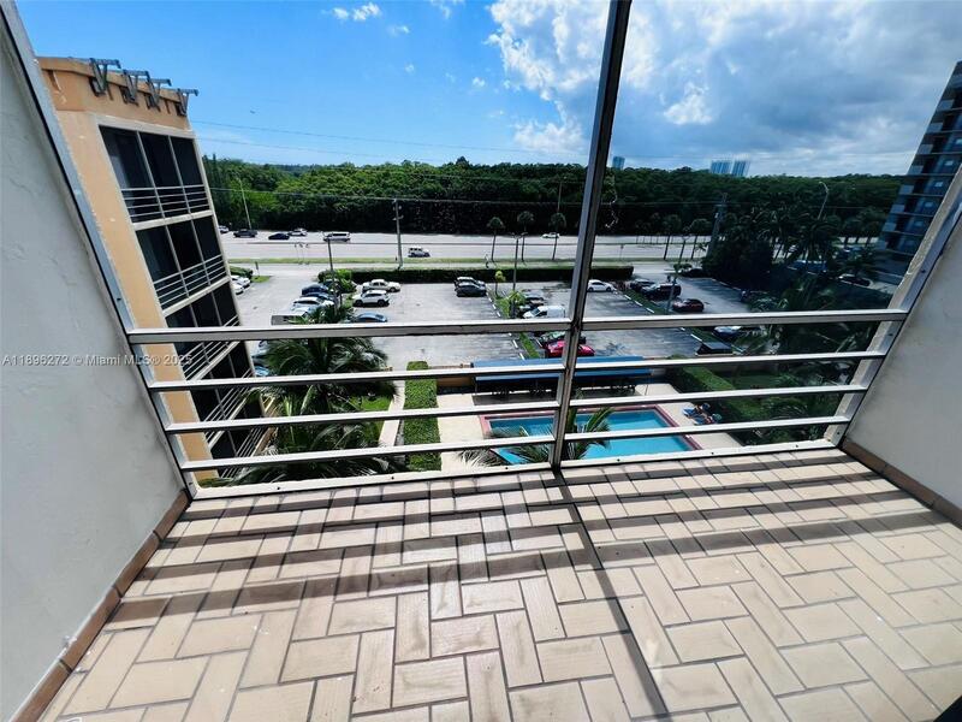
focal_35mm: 13
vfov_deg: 89.9
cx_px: 481
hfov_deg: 106.2
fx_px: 361
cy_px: 361
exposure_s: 1/1064
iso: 32
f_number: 1.8
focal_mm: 1.57
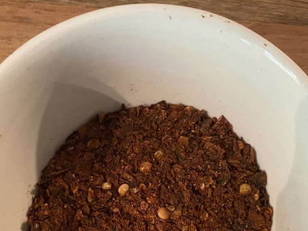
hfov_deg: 35.5
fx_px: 481
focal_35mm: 54
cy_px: 208
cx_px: 131
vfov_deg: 26.2
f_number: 1.8
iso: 500
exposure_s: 1/50
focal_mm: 4.25
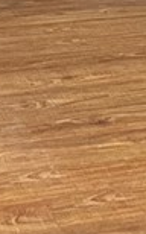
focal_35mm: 183
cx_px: 75
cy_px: -257
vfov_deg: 10.4
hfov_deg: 7.2
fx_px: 1167
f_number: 1.5
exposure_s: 1/60
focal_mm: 5.7
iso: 200
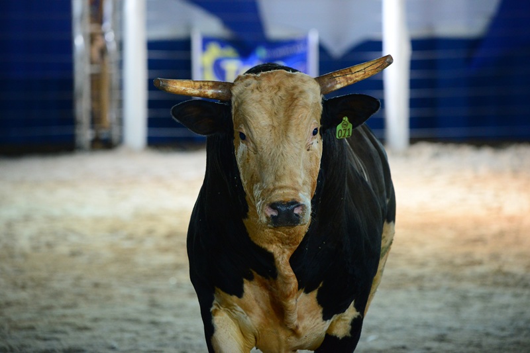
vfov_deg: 4.0
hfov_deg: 6.1
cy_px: 176
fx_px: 5004
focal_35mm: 340
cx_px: 265
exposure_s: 1/250
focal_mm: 340
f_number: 5.6
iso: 4000
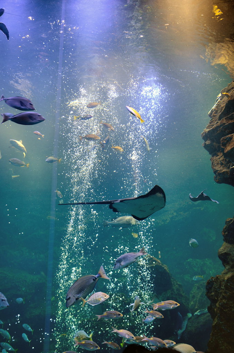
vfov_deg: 62.0
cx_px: 117
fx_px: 294
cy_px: 176
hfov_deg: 43.4
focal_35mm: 30
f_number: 2.8
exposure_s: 1/40
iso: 100
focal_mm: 20
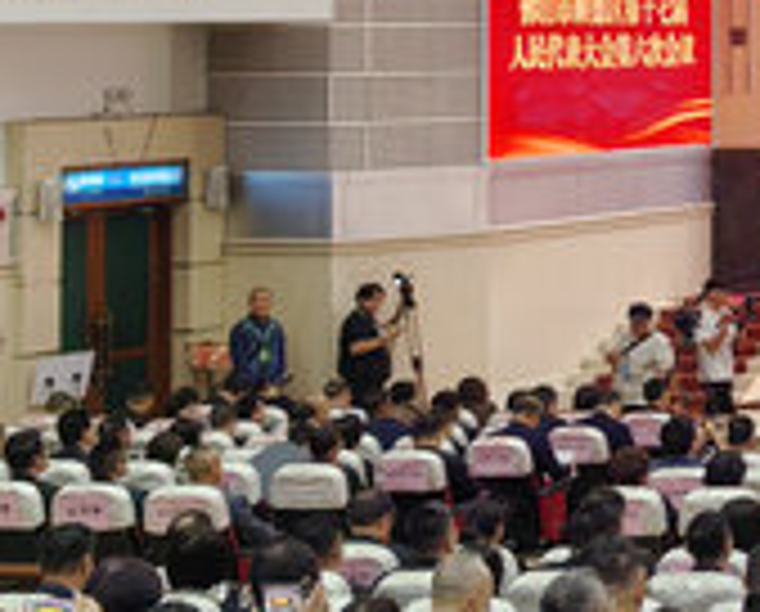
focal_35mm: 121
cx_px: 1466
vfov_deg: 12.6
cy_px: -38
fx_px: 2728
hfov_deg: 13.7
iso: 64
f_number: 2
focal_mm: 5.72
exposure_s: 1/50
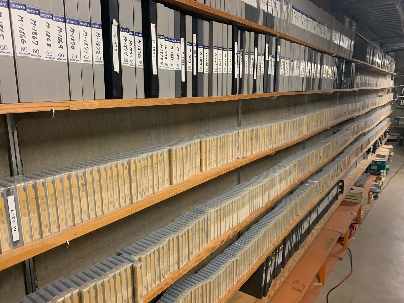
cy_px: 152
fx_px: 303
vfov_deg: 53.1
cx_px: 202
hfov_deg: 67.3
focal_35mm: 26
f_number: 1.8
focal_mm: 4.25
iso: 250
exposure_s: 1/60
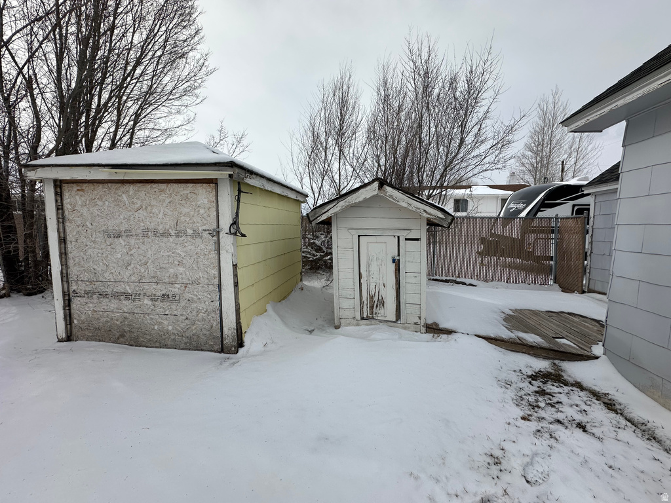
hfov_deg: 102.1
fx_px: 271
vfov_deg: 85.7
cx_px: 336
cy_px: 252
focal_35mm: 14
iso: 50
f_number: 2.2
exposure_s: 1/4292
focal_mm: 2.22
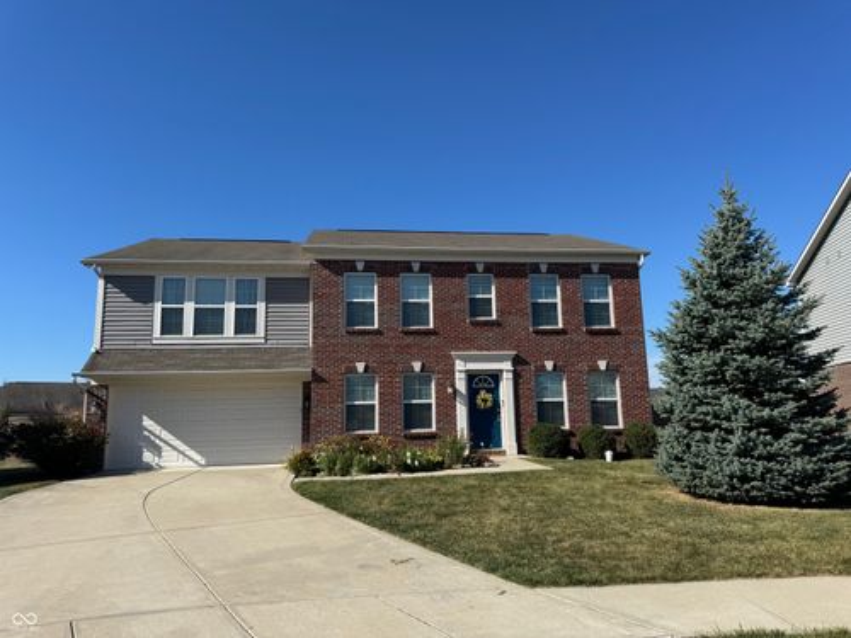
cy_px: 319
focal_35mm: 24
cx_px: 426
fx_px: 590
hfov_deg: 71.6
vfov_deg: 56.8
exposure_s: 1/4608
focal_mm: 6.76
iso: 80
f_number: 1.78
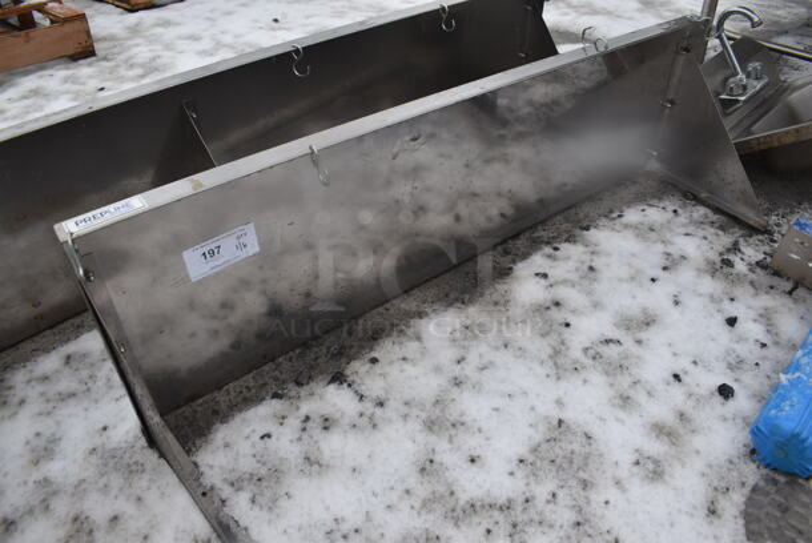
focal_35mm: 27
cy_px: 272
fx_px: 610
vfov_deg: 48.0
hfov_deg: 67.3
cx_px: 406
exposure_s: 1/160
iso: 200
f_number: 6.3
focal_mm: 18
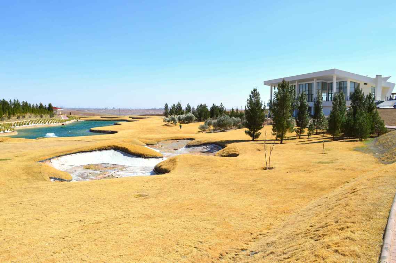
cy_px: 132
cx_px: 198
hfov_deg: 67.4
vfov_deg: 47.8
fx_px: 297
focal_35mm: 27
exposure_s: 1/500
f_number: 11
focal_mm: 18
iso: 360
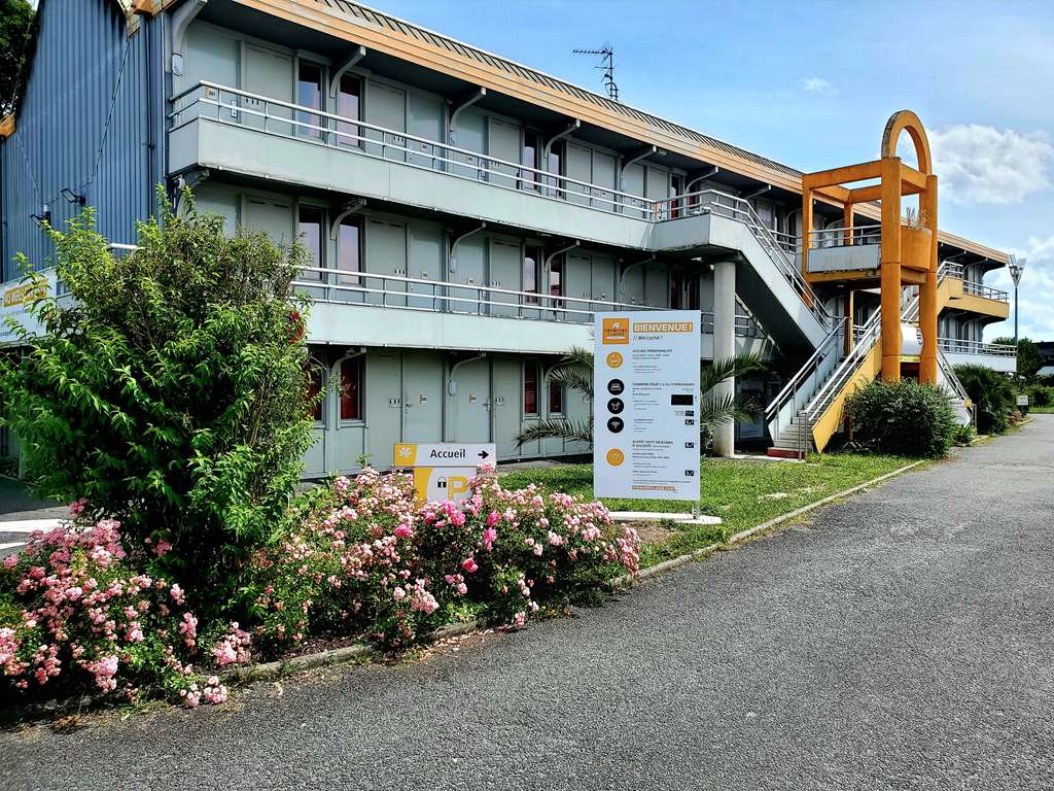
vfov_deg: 53.1
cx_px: 527
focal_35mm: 26
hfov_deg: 67.3
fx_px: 792
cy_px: 396
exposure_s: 1/1429
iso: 50
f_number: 2.4
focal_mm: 4.3
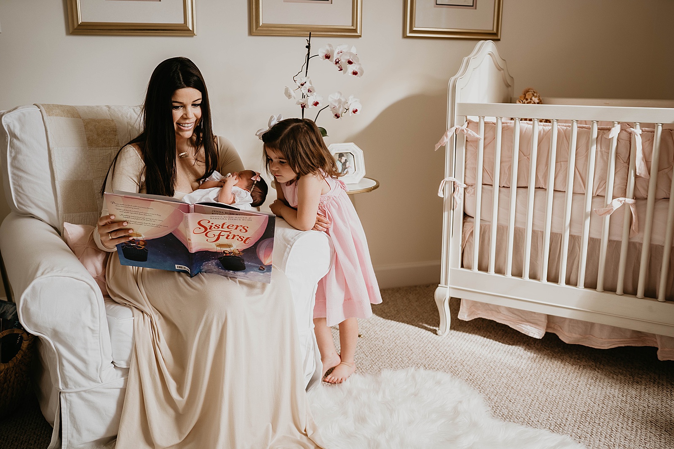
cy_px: 224
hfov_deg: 54.4
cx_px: 337
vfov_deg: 37.9
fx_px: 655
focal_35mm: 35
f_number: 2.5
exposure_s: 1/100
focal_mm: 35
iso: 250
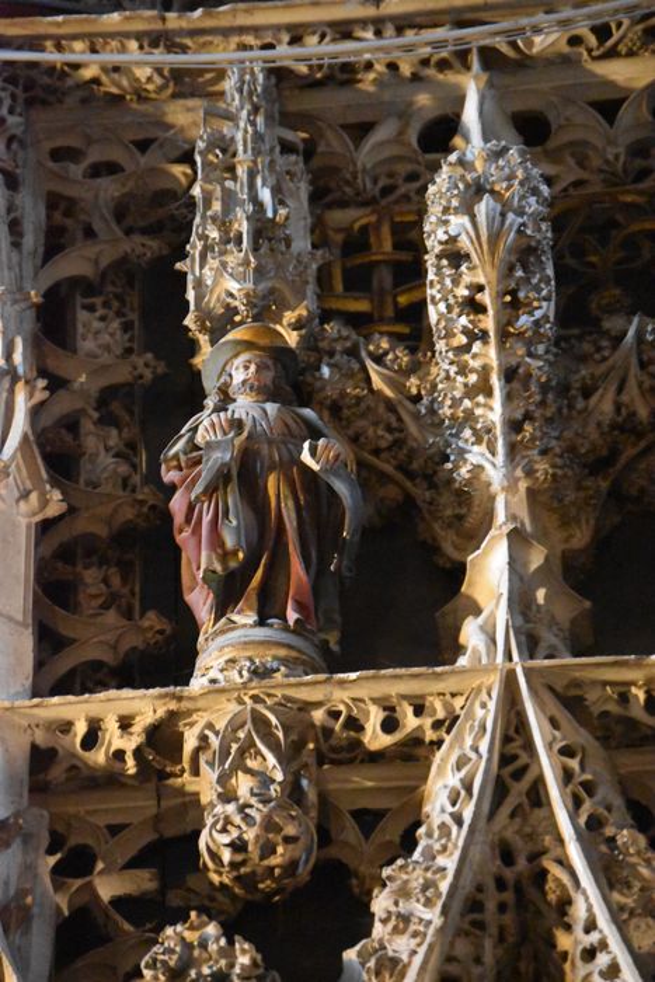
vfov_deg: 11.0
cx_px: 328
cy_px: 491
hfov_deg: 7.3
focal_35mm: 188
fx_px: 5114
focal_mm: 125
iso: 12800
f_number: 4.8
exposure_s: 1/30
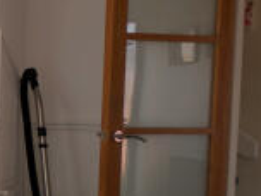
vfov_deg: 18.2
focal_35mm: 81
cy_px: 125
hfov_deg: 13.6
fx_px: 611
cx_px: -421
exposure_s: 1/112
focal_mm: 2.23
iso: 34
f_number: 1.95
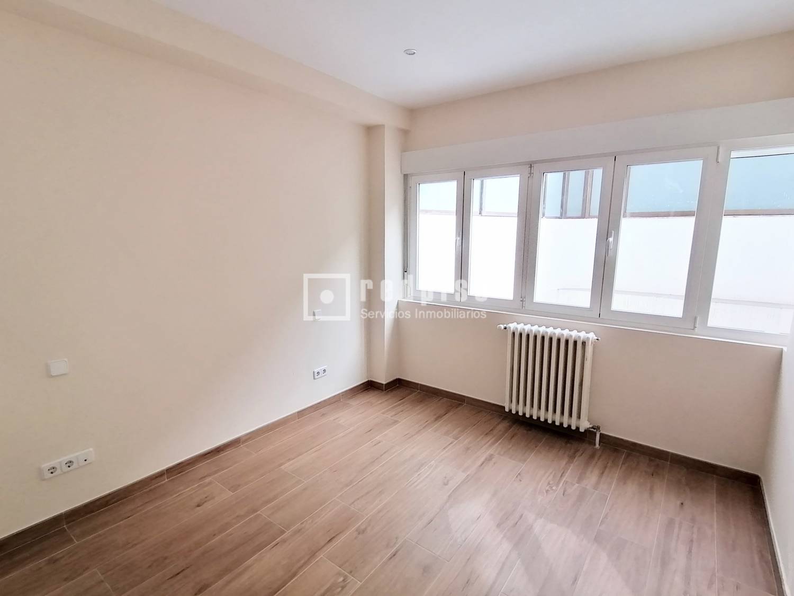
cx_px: 397
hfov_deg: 91.0
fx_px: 390
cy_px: 298
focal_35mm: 17
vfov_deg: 74.7
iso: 50
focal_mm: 2.7
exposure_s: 1/113
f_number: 2.4
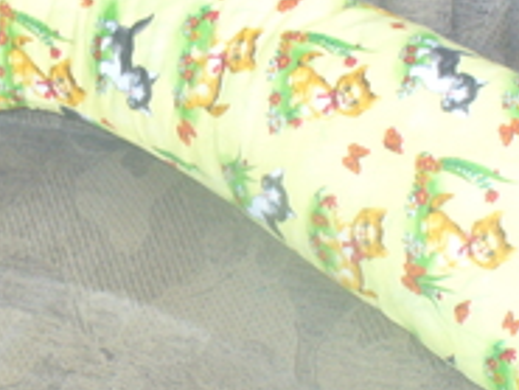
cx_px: 93
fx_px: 1650
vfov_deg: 13.5
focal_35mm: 110
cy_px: 156
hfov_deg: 17.7
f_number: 2.8
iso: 100
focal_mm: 6.1
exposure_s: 1/13
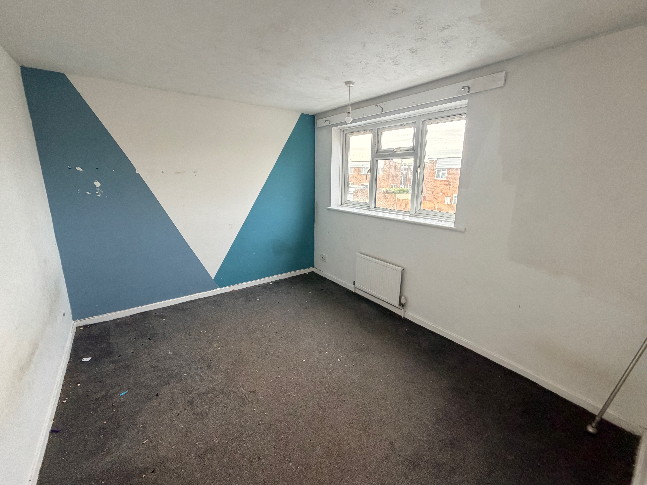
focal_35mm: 15
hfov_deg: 98.2
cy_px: 237
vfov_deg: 81.7
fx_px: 280
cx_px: 332
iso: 320
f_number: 2.2
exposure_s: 1/108
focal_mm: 2.22
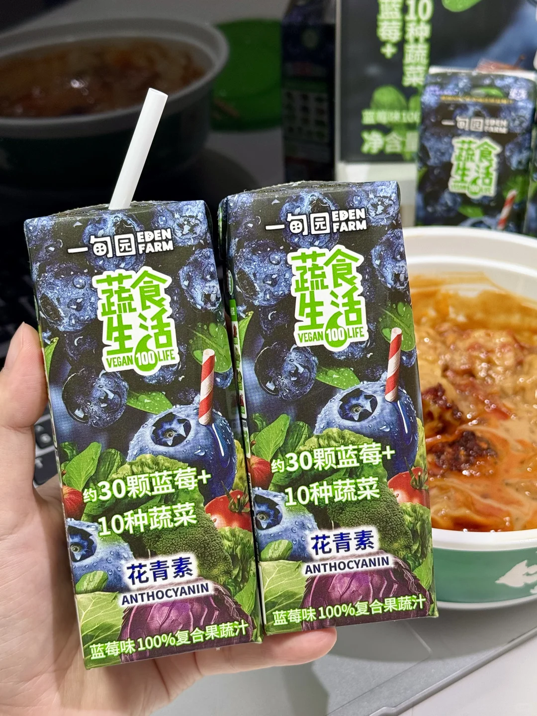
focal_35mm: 48
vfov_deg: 39.7
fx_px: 993
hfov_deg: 30.3
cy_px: 358
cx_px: 268
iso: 64
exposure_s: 1/301
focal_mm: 6.76
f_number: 1.78
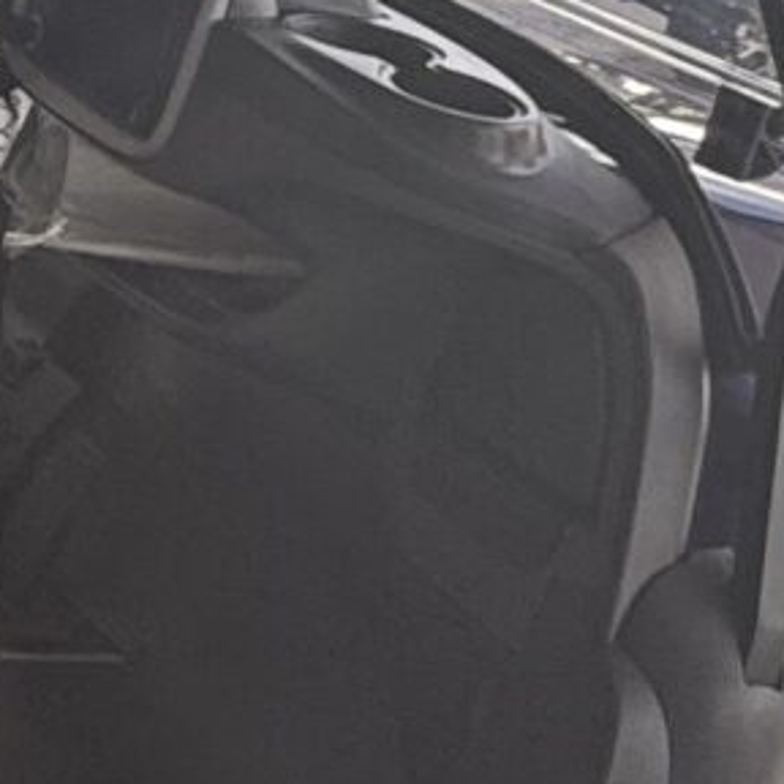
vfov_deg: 15.2
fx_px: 2819
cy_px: -210
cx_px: -1108
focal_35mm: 110
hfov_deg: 12.4
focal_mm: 2.22
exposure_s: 1/120
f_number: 2.2
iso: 100
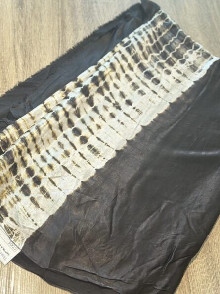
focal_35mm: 48
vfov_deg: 39.6
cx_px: 110
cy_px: 147
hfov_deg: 30.3
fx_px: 407
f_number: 1.78
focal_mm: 6.86
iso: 250
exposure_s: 1/40
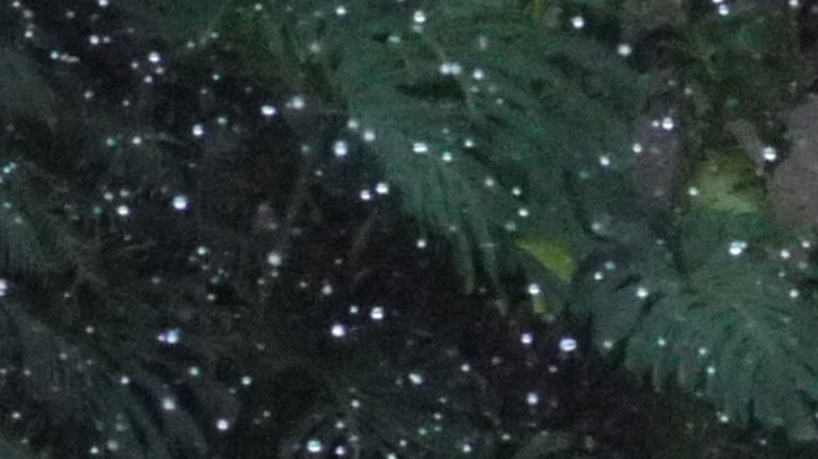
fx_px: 18451
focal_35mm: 851
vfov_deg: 1.4
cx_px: 1492
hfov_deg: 2.5
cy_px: -93
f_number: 6.3
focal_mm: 61
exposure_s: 1/4000
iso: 1600
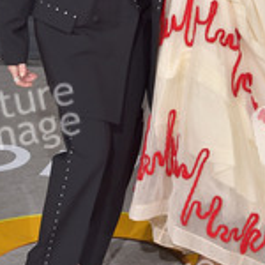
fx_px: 944
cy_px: 37
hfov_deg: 15.9
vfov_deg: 15.8
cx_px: 183
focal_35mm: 109
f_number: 6.3
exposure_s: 1/250
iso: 400
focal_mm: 48
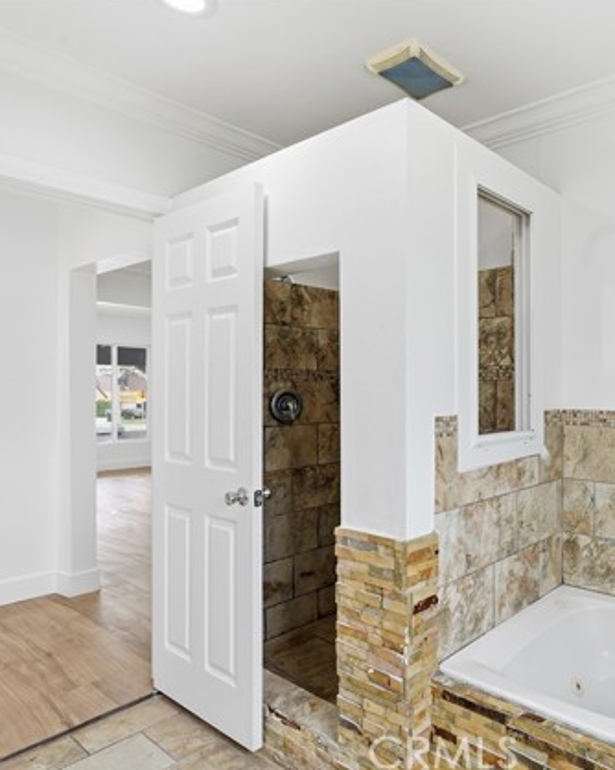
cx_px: 519
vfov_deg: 72.6
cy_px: 387
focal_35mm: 23
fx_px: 524
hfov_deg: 55.1
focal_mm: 16
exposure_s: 1/40
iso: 250
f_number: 9
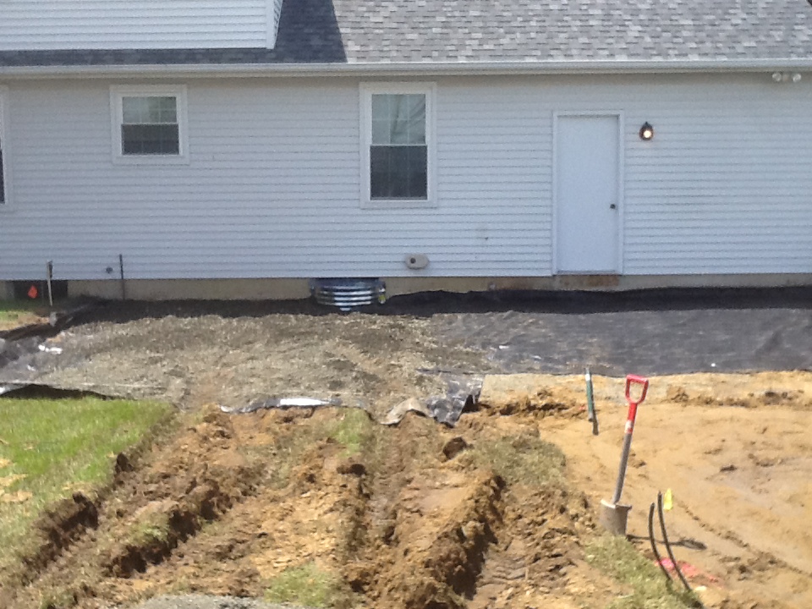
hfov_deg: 42.9
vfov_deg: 32.9
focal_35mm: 44
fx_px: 1032
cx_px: 406
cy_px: 304
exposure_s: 1/990
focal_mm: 2.03
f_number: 2.4
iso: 40
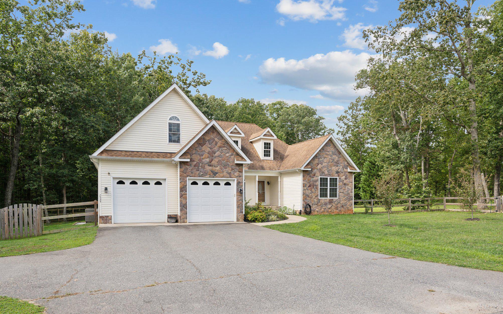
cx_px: 253
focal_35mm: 24
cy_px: 166
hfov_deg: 75.9
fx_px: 322
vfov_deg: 52.0
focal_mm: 22.5
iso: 100
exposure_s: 1/100
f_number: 7.1
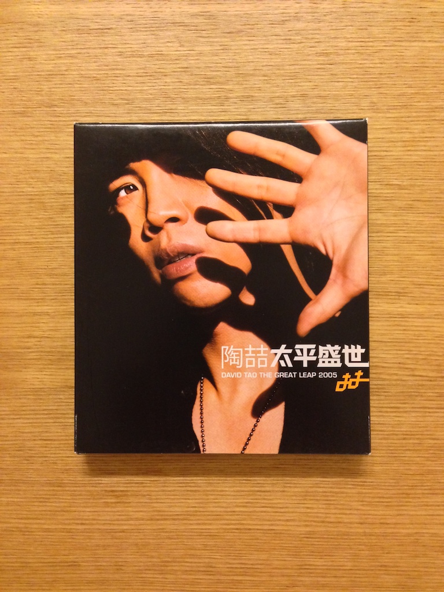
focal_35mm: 33
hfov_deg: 42.9
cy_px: 296
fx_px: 564
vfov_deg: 55.4
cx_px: 222
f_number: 2.4
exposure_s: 1/15
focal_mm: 4.12
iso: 400
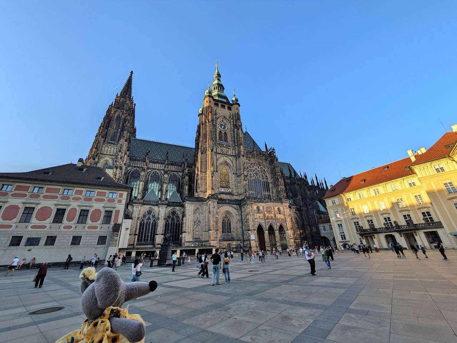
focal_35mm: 14
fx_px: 185
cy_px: 172
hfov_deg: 102.0
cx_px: 228
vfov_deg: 85.7
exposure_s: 1/809
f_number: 2.2
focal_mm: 1.83
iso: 45
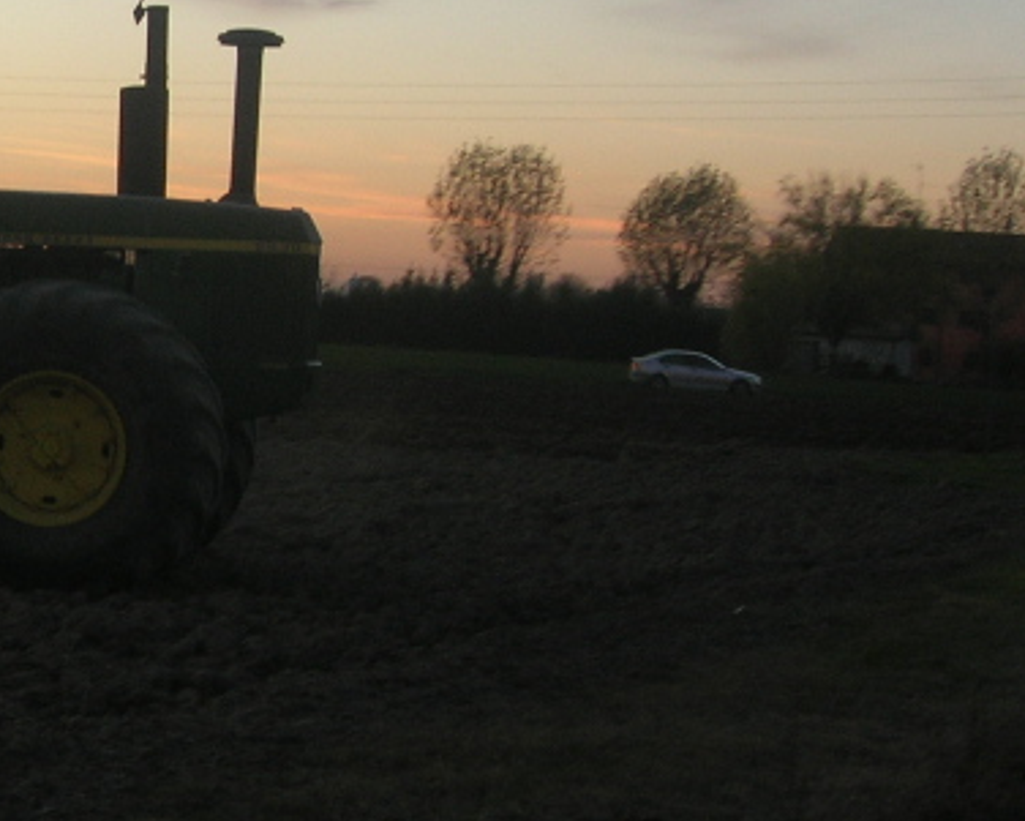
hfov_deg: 16.7
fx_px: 3307
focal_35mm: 109
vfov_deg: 14.1
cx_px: -289
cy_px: 297
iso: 64
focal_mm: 8.5
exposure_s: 1/38.6
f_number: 4.9
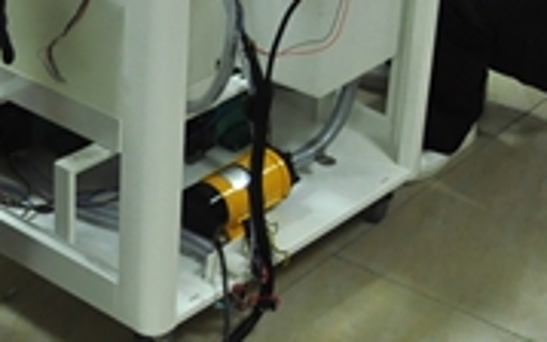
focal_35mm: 103
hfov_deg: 19.6
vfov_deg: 12.6
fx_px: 1536
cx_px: -9
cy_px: 38
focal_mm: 22
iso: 800
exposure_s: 1/50
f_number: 3.8
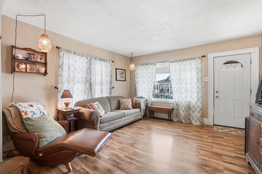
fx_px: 109
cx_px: 131
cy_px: 87
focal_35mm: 15
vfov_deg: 77.2
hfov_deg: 100.4
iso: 100
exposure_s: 1/400
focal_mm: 10
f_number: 4
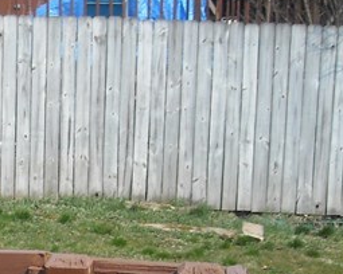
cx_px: -225
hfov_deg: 13.0
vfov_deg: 11.0
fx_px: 1391
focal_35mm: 137
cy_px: 369
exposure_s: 1/161
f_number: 5.6
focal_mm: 5.7
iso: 64
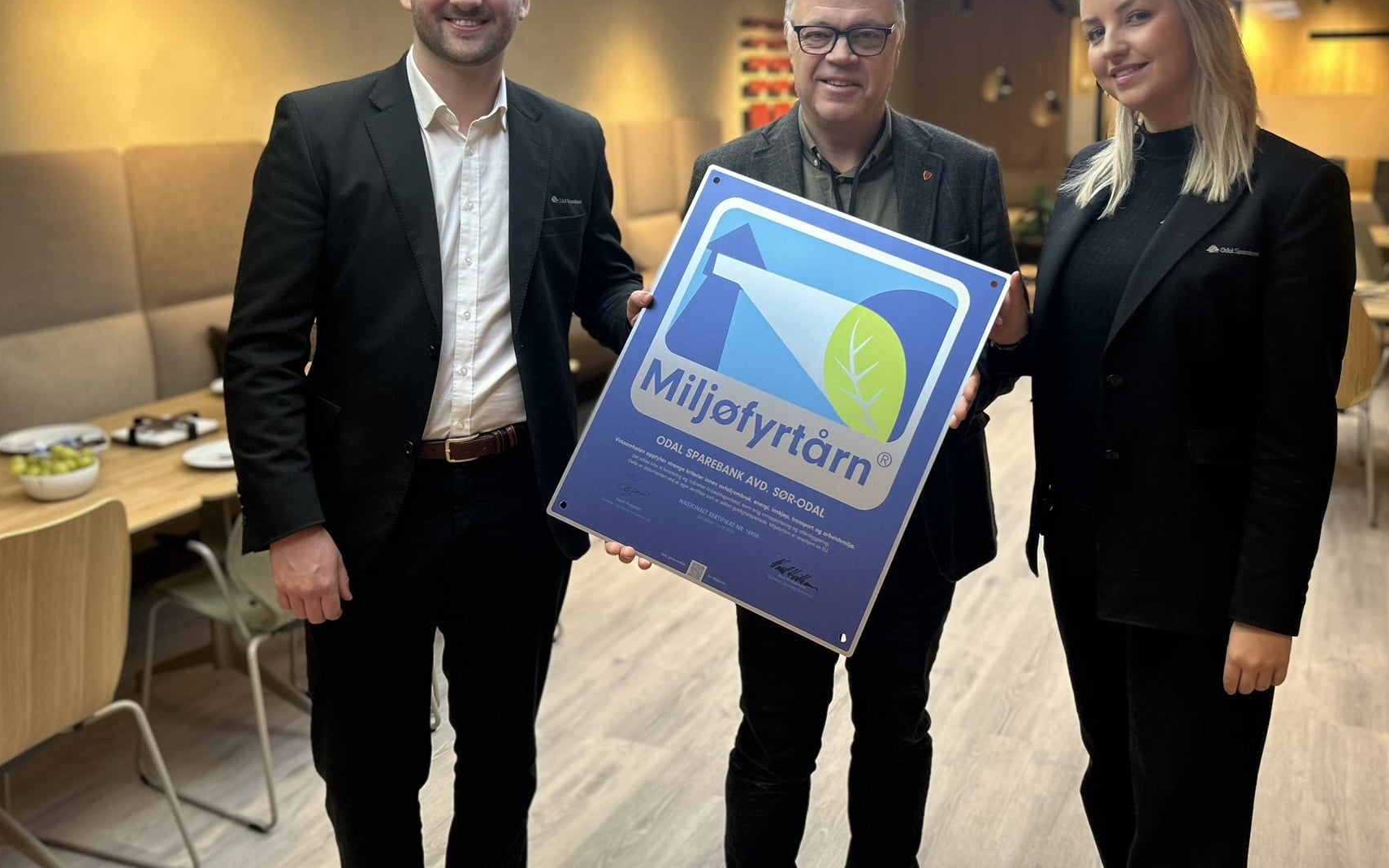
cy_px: 322
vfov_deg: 38.1
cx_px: 807
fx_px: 1249
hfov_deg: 57.8
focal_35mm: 33
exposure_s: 1/97
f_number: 1.5
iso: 100
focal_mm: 5.7
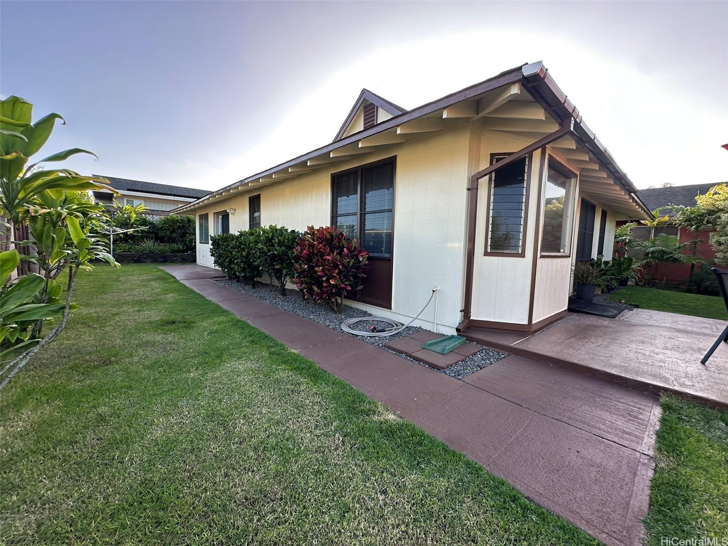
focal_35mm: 14
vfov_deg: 85.7
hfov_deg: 102.1
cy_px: 273
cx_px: 364
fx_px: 294
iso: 40
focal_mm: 2.22
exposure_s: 1/213
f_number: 2.2
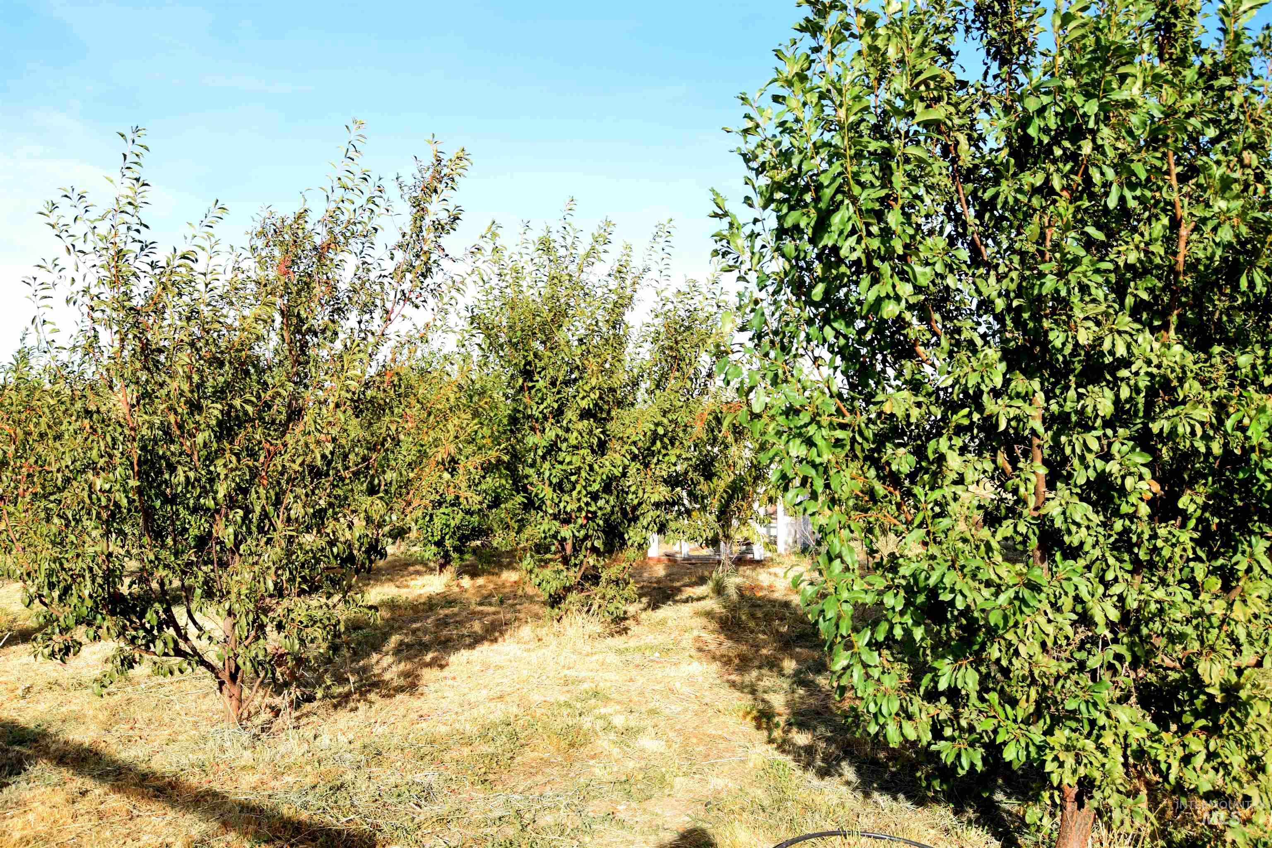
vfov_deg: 47.9
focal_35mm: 27
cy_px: 424
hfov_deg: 67.4
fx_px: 954
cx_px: 636
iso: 400
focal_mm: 18
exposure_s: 1/200
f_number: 7.1
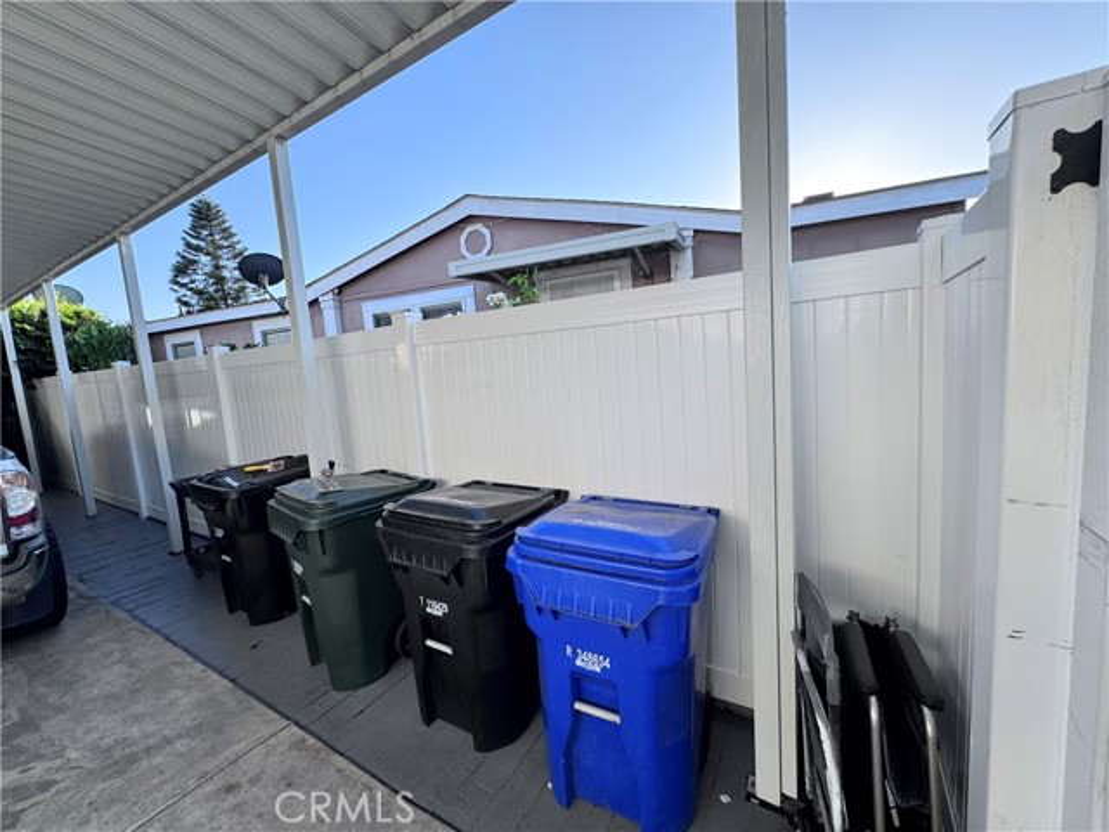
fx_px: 449
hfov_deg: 102.1
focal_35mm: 14
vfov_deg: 85.7
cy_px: 416
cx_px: 554
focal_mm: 2.22
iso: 40
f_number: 2.2
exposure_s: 1/356
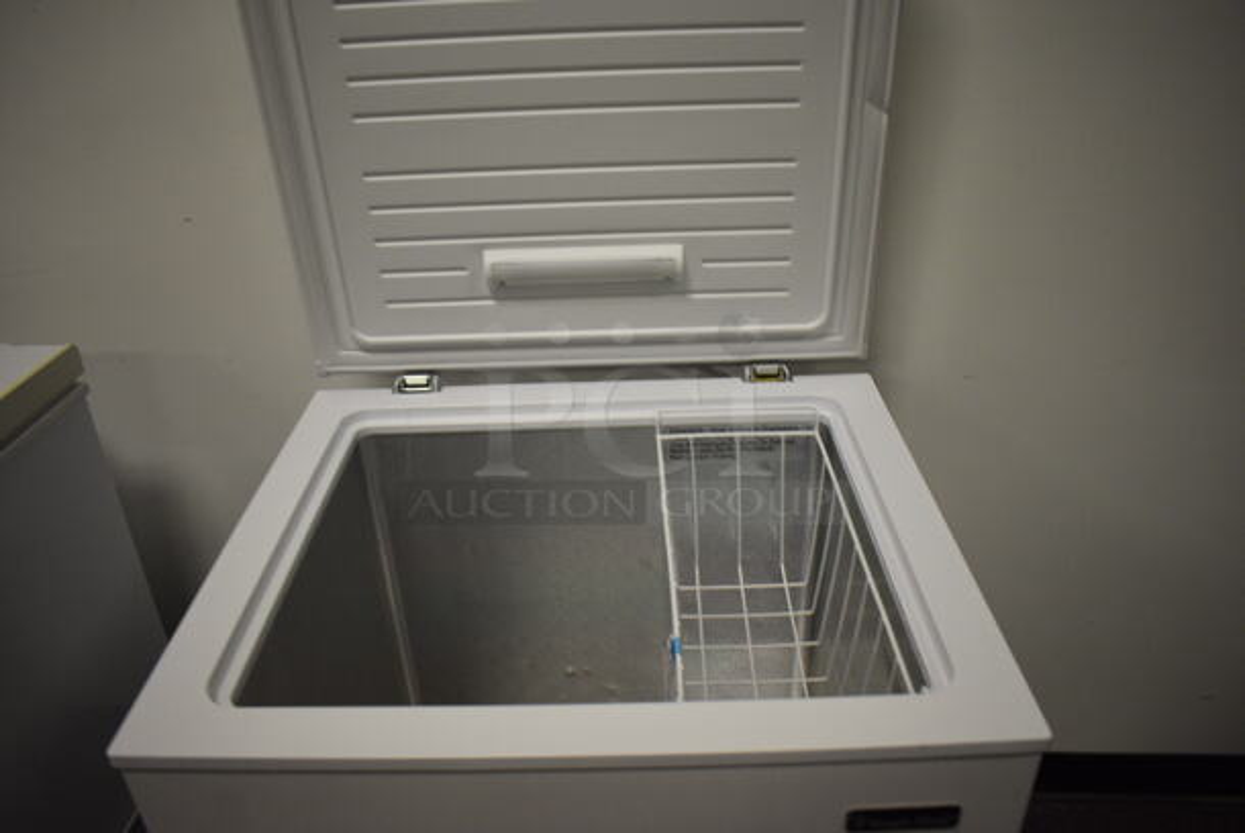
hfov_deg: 67.3
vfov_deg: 48.0
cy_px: 416
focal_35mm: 27
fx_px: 935
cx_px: 622
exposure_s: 1/125
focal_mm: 18
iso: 1100
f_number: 3.5
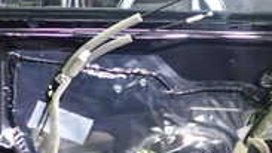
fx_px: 772
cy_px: 45
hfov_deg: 19.9
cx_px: 101
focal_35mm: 107
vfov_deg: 11.3
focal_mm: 5.4
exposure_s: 1/30
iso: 640
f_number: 2.3
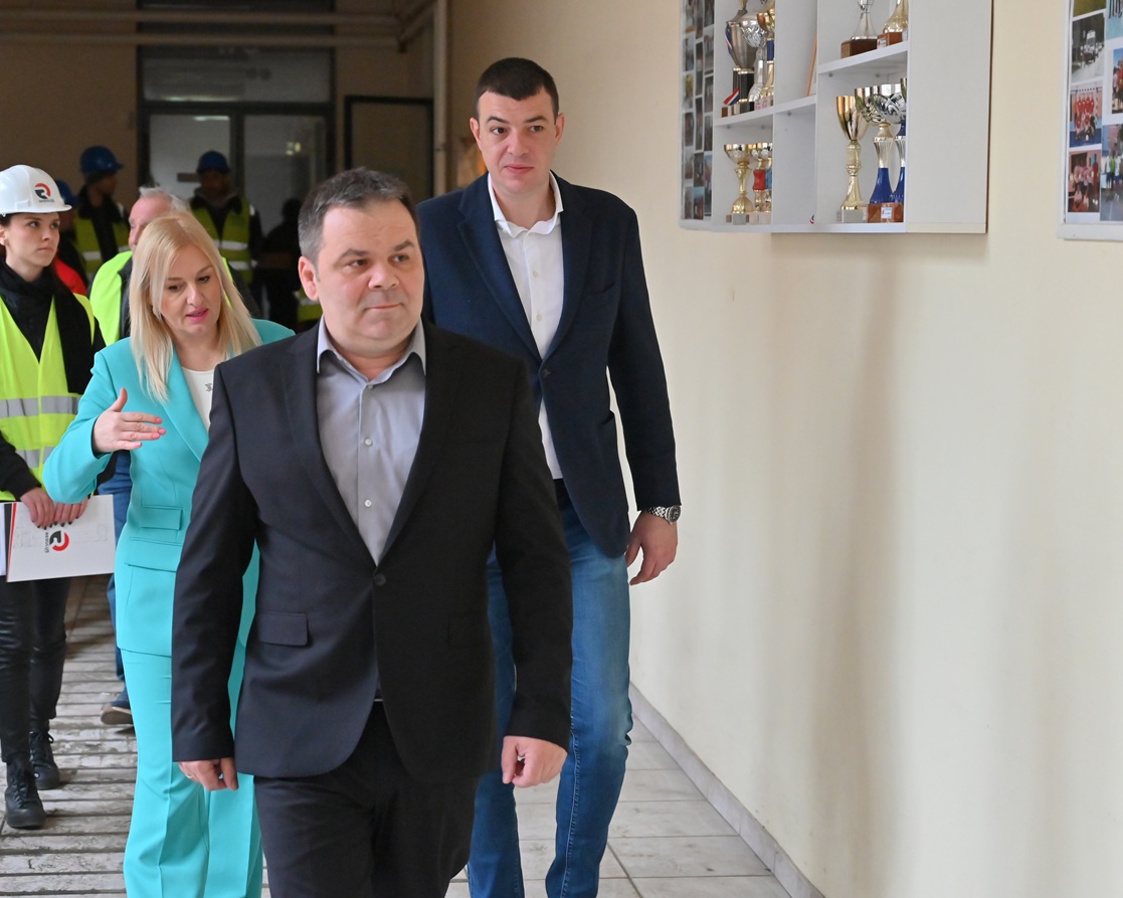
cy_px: 446
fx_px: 2259
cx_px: 518
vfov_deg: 22.5
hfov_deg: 27.9
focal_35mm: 68
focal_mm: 60
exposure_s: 1/400
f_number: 5
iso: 2500
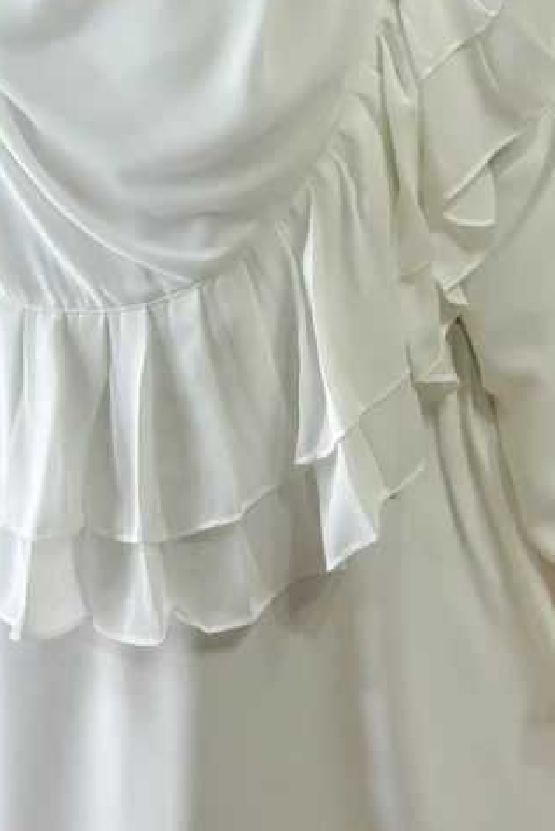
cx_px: 198
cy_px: 233
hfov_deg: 16.2
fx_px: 1941
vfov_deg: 24.0
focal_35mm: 84
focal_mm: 6.86
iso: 80
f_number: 1.8
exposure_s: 1/100
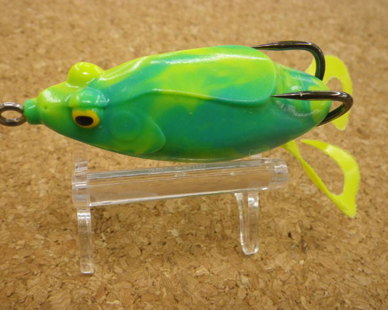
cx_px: 178
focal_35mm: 36
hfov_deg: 50.2
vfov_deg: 41.2
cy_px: 154
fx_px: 413
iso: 200
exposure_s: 1/50
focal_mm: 6.1
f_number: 3.8
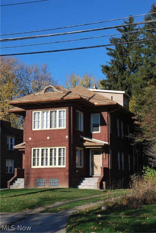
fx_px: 388
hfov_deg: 22.7
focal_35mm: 60
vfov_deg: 33.3
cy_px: 116
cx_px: 78
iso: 100
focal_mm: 40
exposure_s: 1/250
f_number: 8
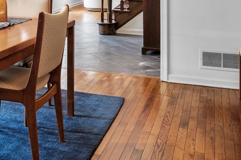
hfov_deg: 32.0
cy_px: -39
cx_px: 29
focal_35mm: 60
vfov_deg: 20.9
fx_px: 402
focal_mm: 16
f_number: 9
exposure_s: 1
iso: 250
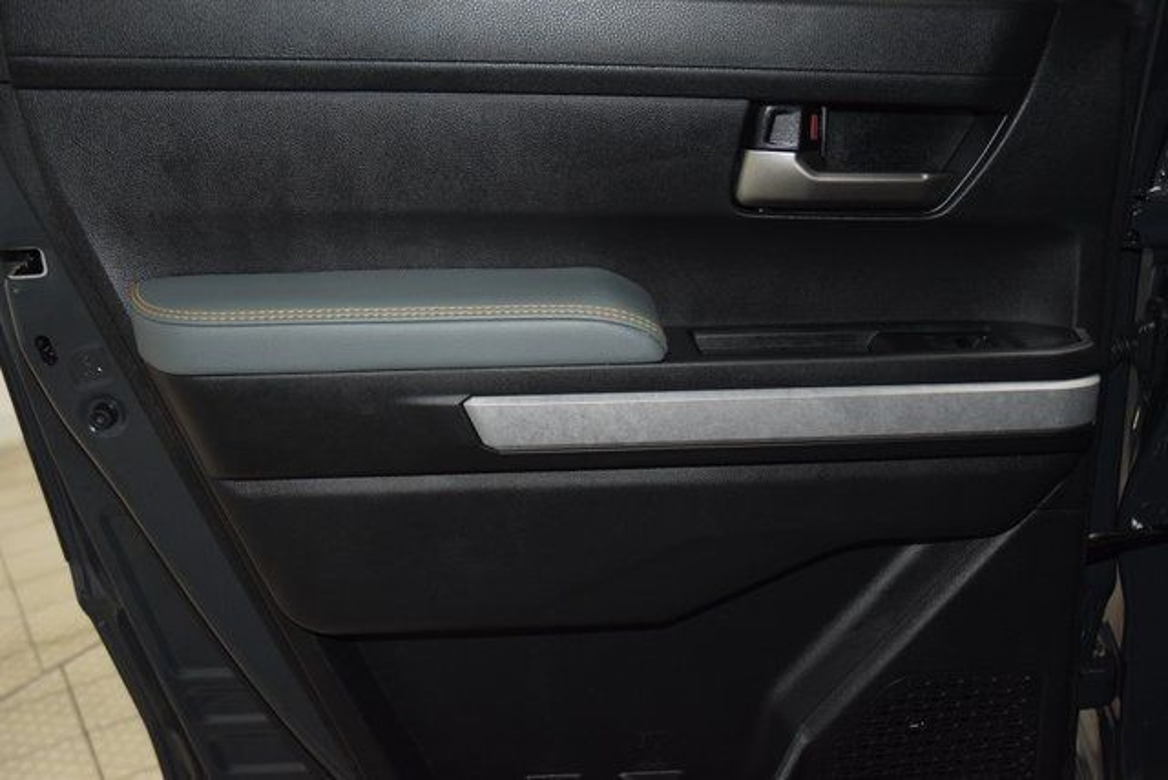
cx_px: 584
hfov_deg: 53.1
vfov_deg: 36.9
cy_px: 390
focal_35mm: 36
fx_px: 1168
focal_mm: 24
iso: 2000
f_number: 3.8
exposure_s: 1/125
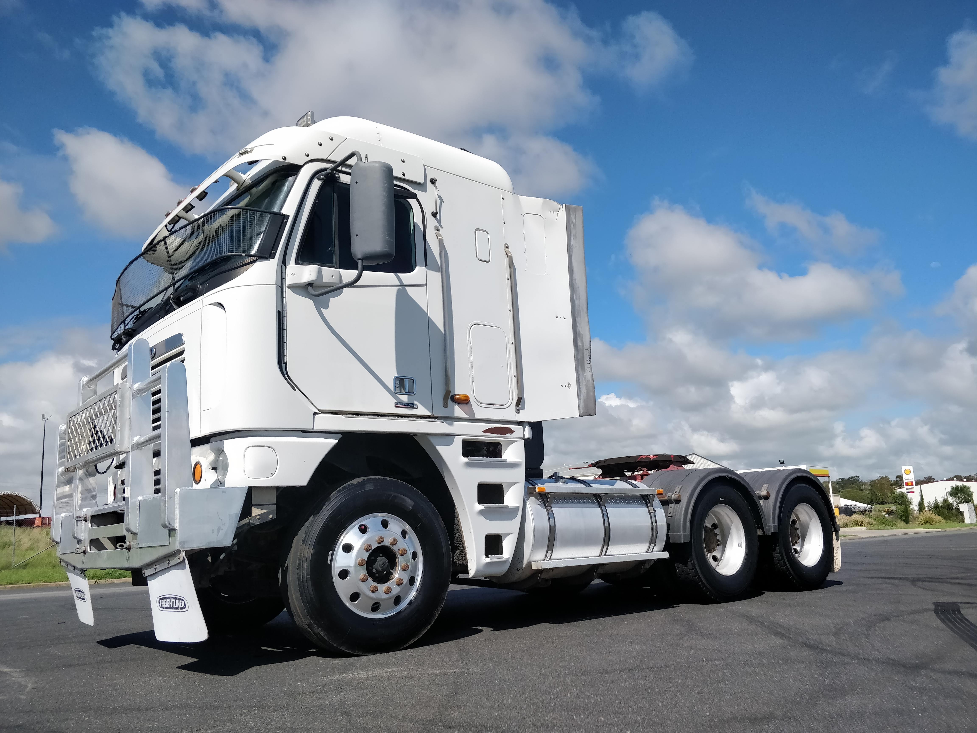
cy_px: 366
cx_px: 488
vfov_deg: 56.8
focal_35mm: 24
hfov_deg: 71.6
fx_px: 677
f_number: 1.7
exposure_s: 1/3610
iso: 200
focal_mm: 4.1
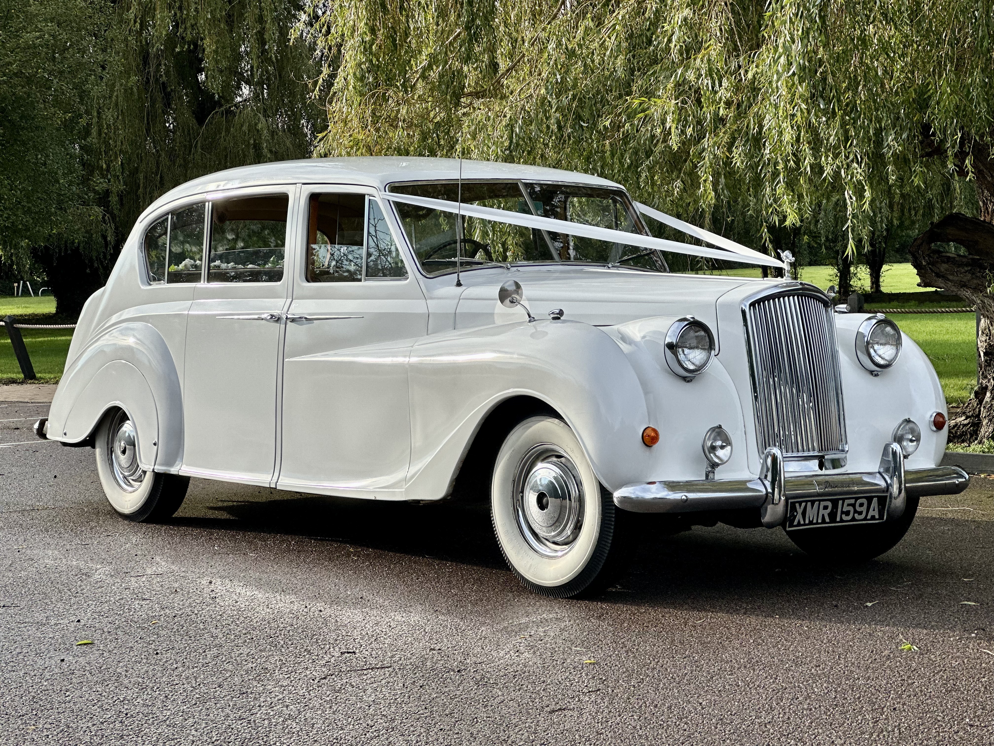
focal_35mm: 77
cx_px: 497
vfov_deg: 19.1
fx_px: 2211
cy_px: 373
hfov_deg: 25.3
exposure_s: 1/423
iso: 32
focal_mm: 9
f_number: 2.8
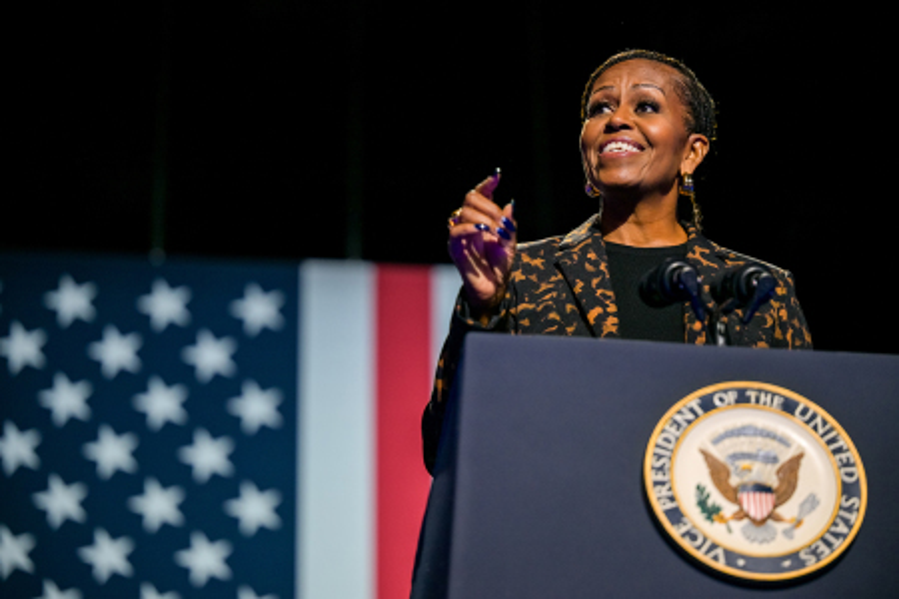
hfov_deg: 18.6
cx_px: 450
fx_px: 2747
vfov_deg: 12.5
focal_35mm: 110
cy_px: 300
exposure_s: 1/200
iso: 500
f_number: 2.8
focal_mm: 110
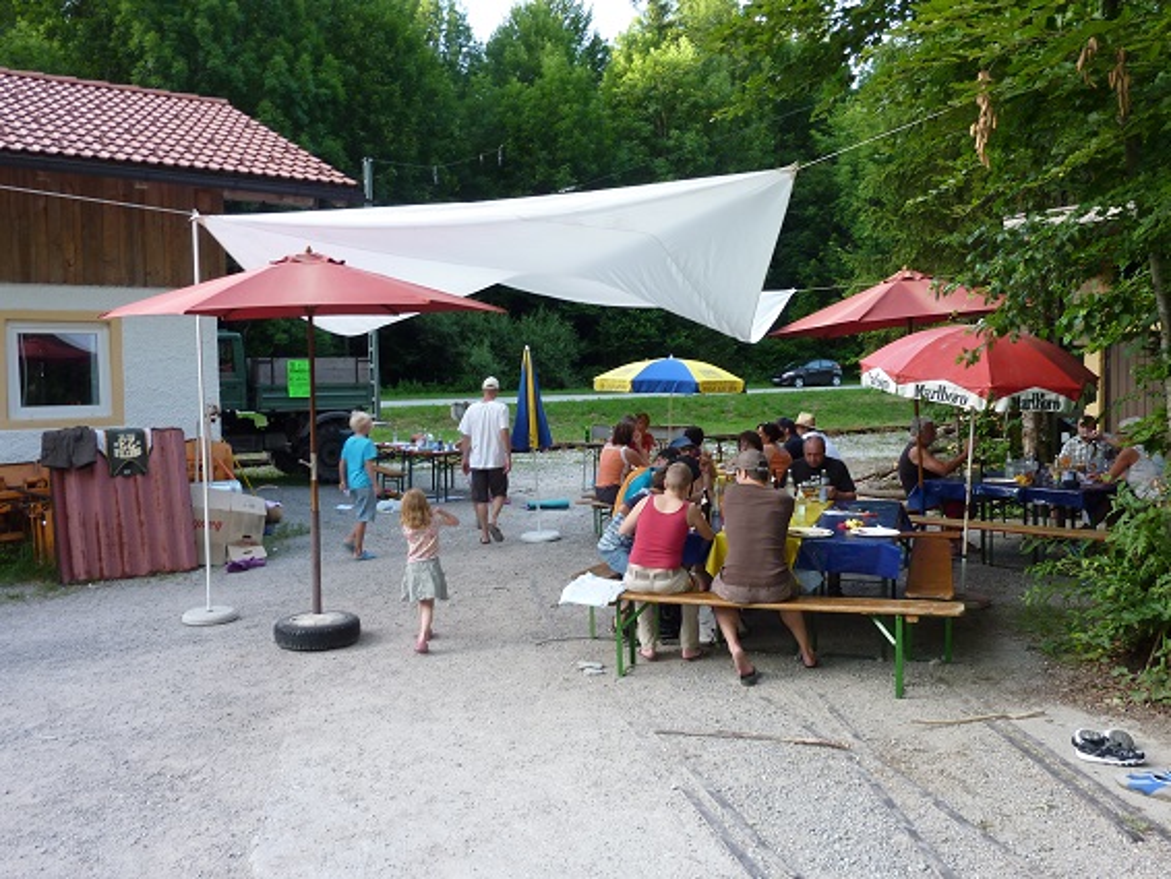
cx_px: 586
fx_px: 981
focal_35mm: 29
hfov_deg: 61.6
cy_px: 440
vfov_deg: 48.3
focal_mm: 4.7
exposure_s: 1/60
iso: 100
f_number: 3.4
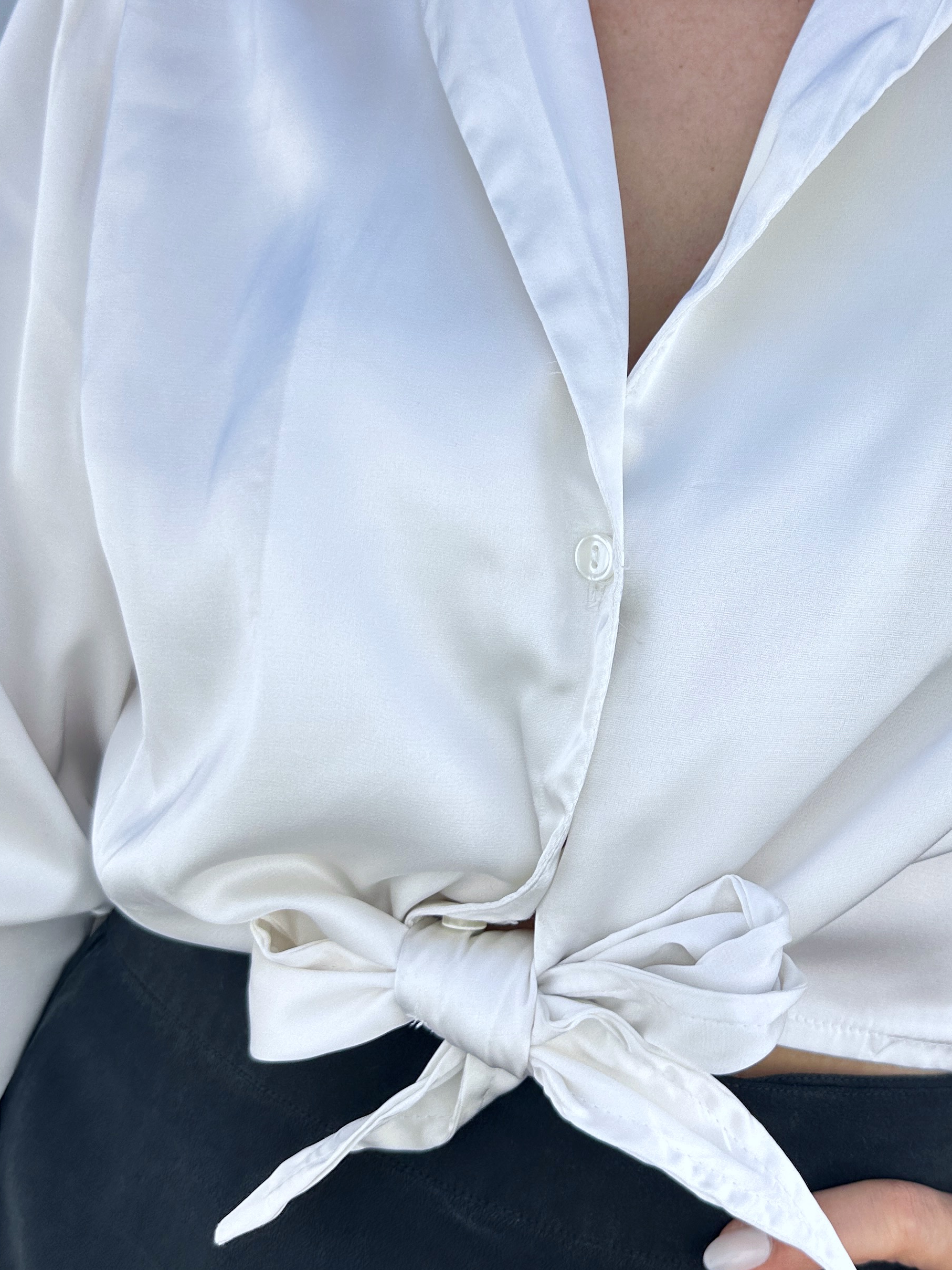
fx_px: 1467
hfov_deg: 35.2
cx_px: 702
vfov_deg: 46.7
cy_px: 545
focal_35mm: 40
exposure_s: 1/918
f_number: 1.78
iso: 80
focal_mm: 6.86
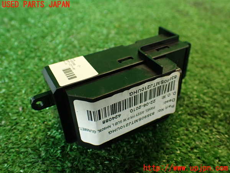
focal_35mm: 32
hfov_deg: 56.8
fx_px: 213
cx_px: 115
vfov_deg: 44.2
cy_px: 86
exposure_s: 1/30
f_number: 2.4
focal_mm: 5.79
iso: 250
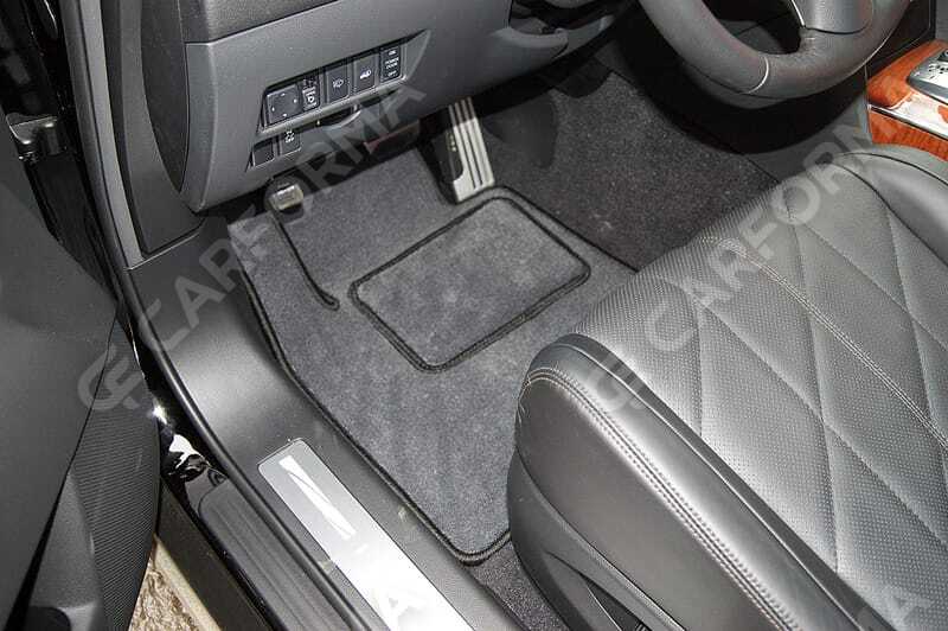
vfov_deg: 39.9
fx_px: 868
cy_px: 316
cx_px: 474
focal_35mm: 33
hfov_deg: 57.3
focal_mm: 22
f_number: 4
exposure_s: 1/160
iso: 400
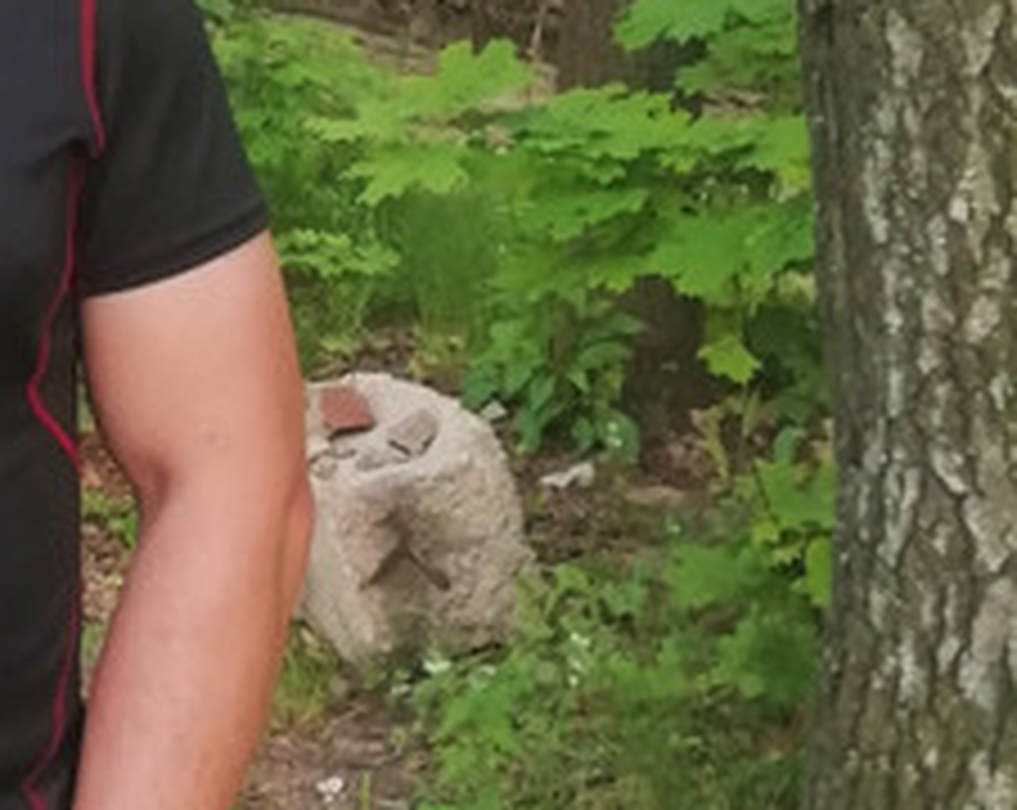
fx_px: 2704
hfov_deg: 19.5
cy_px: -130
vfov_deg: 16.4
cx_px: -328
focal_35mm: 90
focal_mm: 3.46
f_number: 2.2
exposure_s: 1/33.3
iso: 125
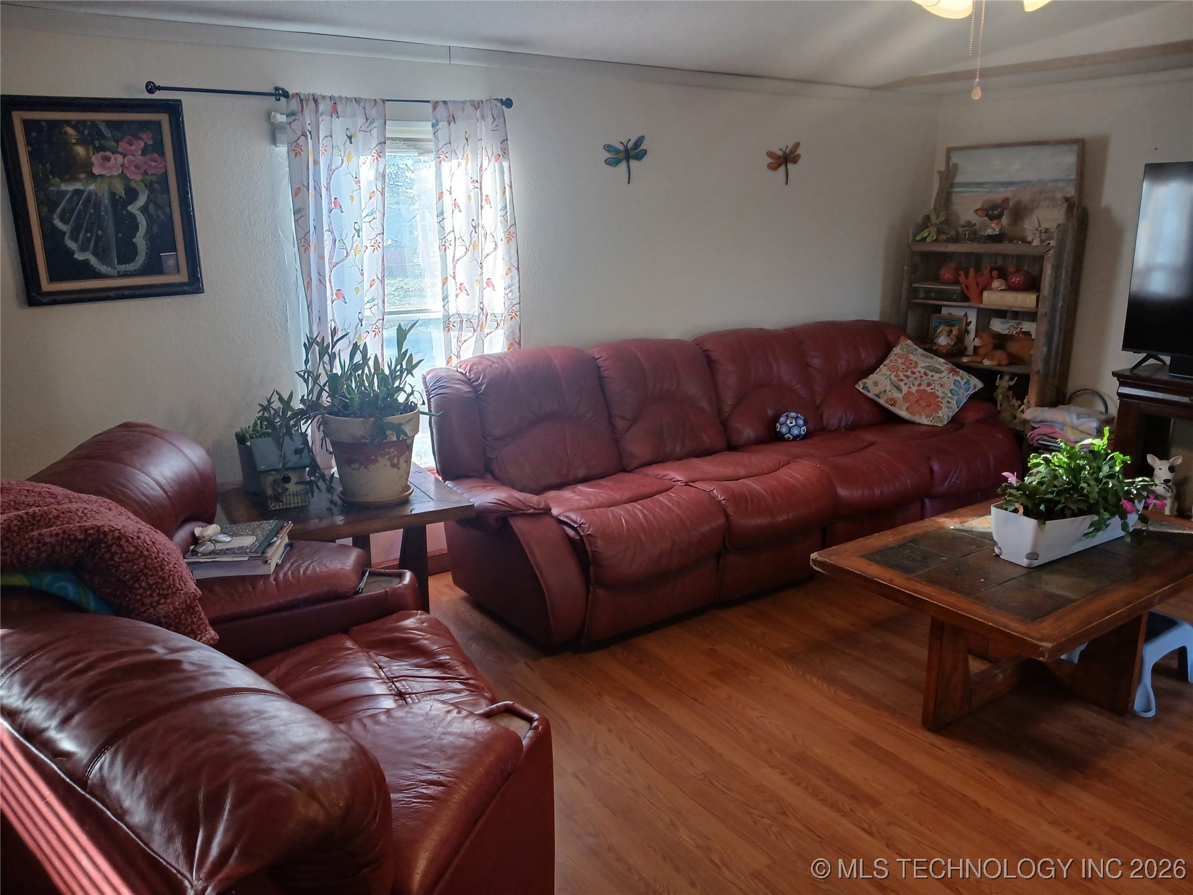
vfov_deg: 53.1
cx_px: 596
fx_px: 896
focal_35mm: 26
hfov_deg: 67.3
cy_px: 448
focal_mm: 3.98
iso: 100
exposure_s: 1/60
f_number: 1.8
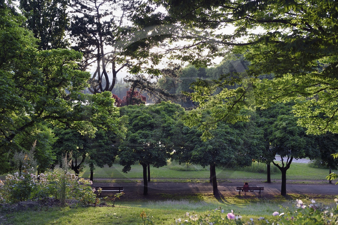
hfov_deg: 39.6
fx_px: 469
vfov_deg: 26.9
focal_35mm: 50
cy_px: 112
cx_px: 169
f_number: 4.5
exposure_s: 1/160
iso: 200
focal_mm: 50
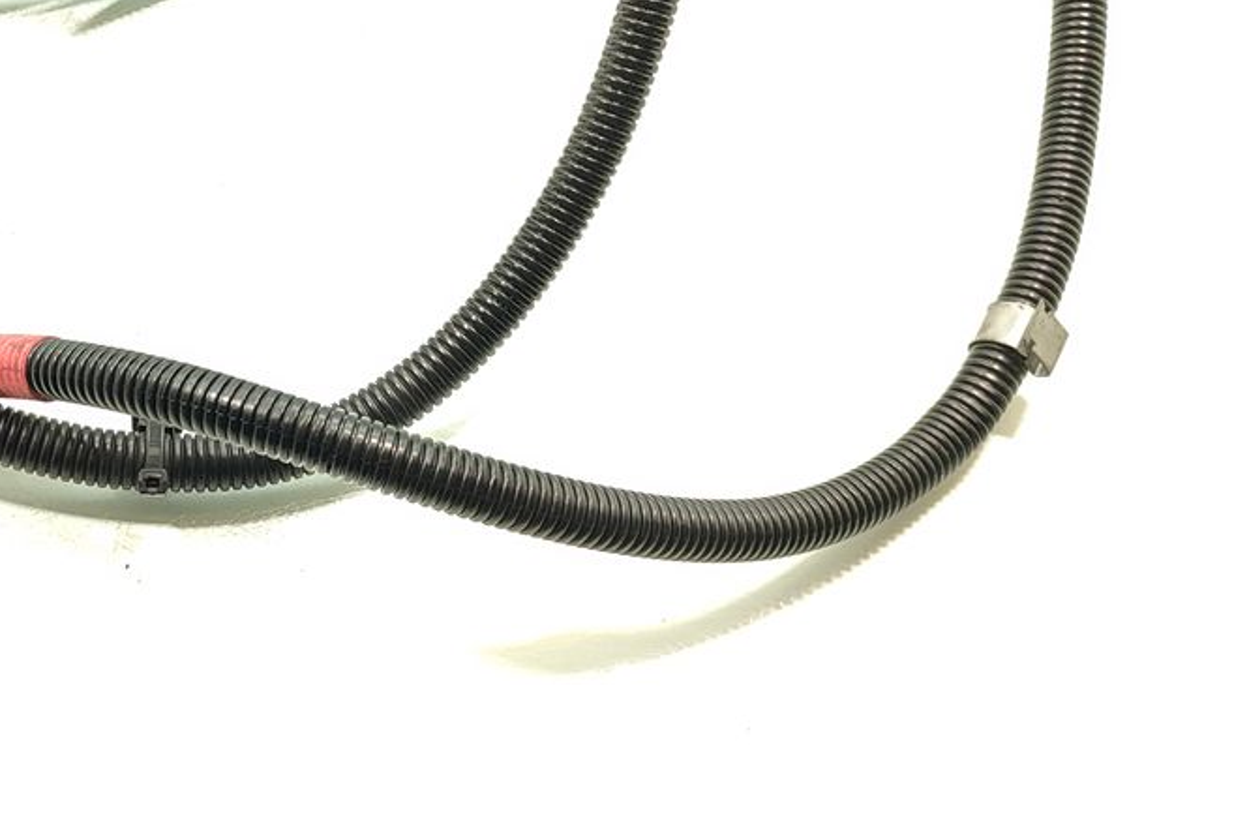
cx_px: 240
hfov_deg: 39.4
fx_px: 1665
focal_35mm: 48
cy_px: 235
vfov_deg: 27.8
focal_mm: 5.89
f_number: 1.89
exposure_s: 1/100
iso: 320
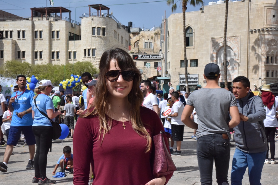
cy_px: 92
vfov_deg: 20.6
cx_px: 139
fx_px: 510
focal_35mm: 66
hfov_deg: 30.5
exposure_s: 1/2000
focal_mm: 66
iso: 2500
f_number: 22
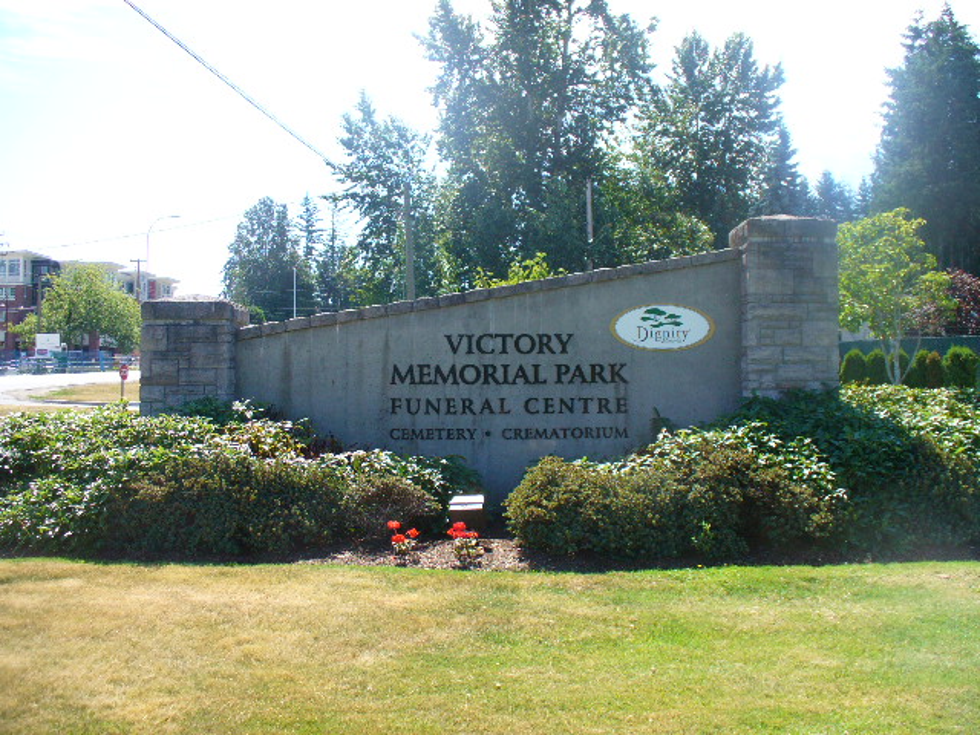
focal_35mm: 37
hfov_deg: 50.1
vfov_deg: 38.7
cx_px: 490
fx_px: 1047
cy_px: 368
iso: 80
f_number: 2.8
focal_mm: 6.1
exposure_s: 1/500
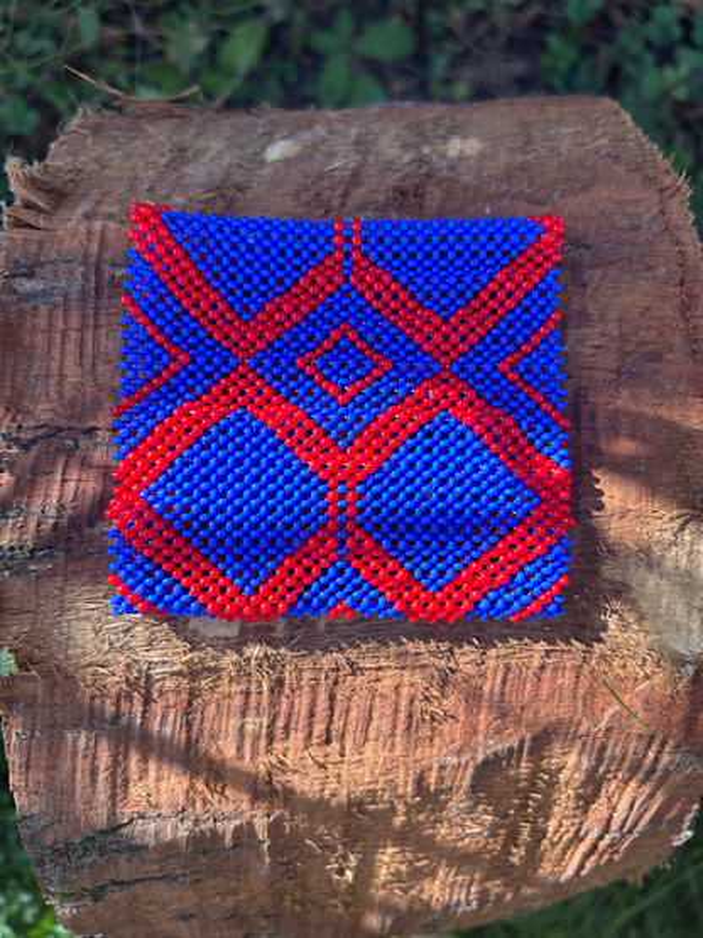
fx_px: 704
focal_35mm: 26
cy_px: 469
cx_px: 352
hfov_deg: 53.0
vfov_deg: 67.3
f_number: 1.5
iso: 50
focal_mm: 5.7
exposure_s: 1/581
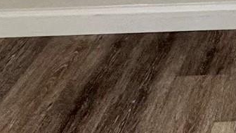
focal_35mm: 93
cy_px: -336
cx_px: 402
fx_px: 582
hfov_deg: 18.7
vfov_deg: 8.9
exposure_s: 1/120
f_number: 2.2
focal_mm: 2.22
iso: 160
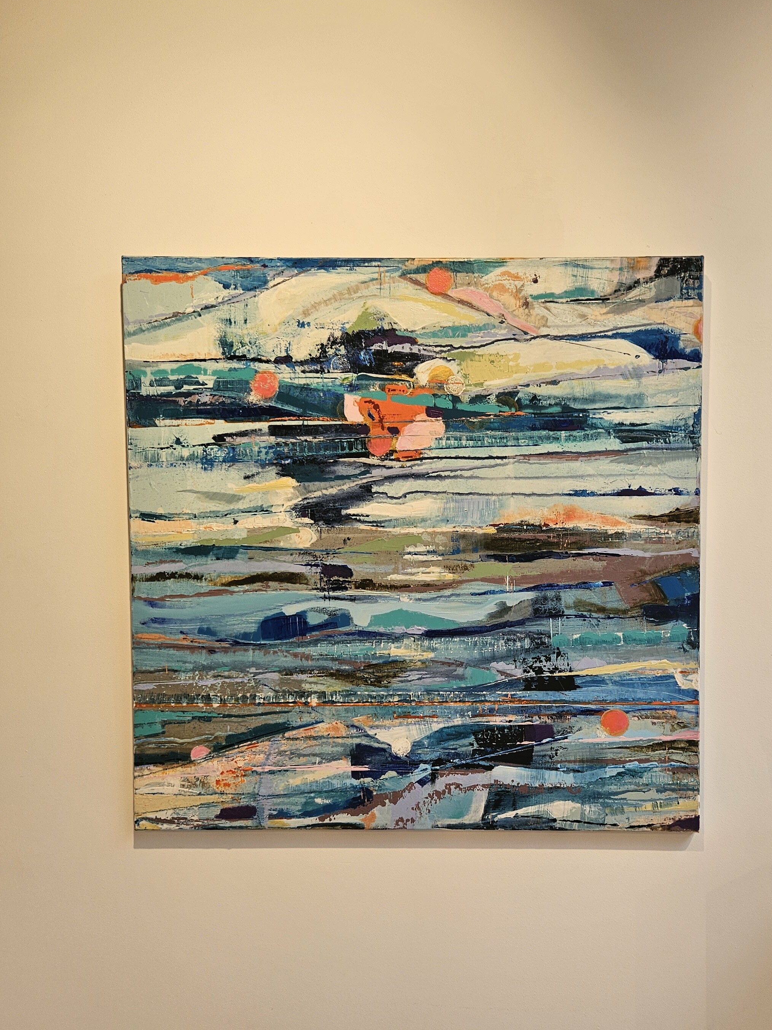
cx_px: 546
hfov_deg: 41.0
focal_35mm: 34
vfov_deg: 53.9
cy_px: 567
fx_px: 1011
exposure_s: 1/180
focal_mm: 5.4
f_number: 1.8
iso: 25
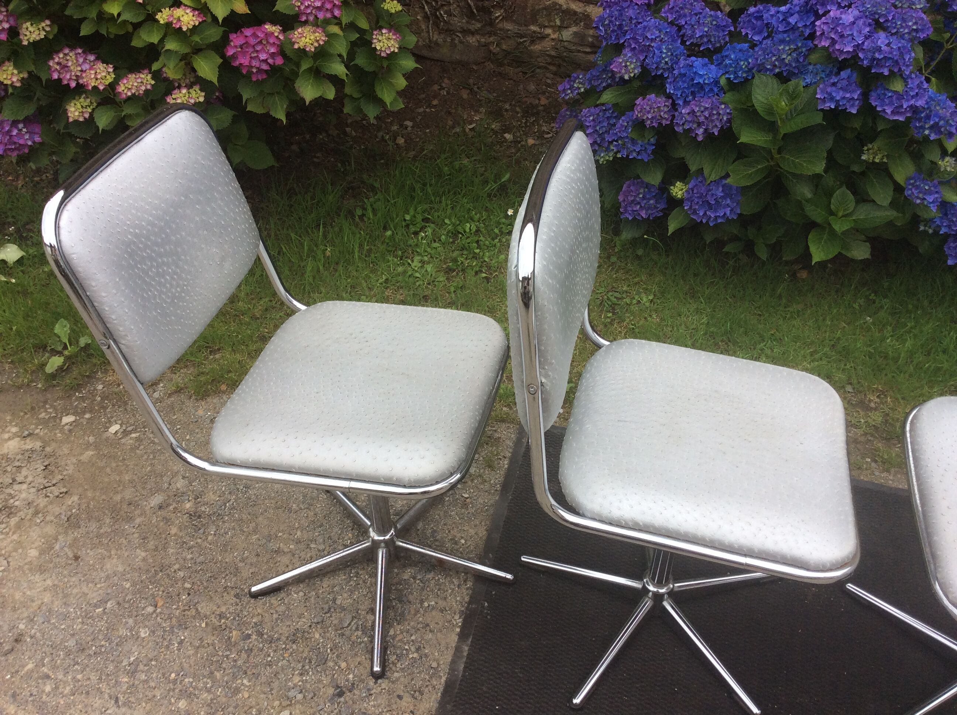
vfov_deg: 44.1
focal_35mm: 32
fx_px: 883
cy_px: 358
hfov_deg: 56.9
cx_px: 478
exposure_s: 1/214
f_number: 2.4
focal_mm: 3.3
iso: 32
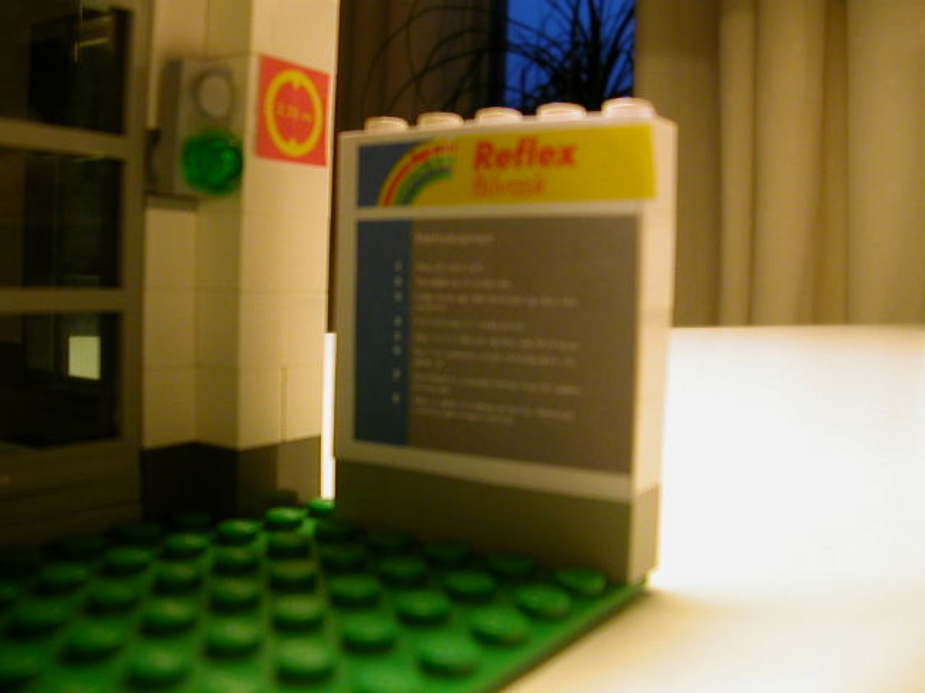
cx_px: 462
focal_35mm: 37
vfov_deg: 38.7
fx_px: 989
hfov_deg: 50.1
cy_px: 346
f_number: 2.7
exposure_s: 1/19.3
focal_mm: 5.6
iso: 100
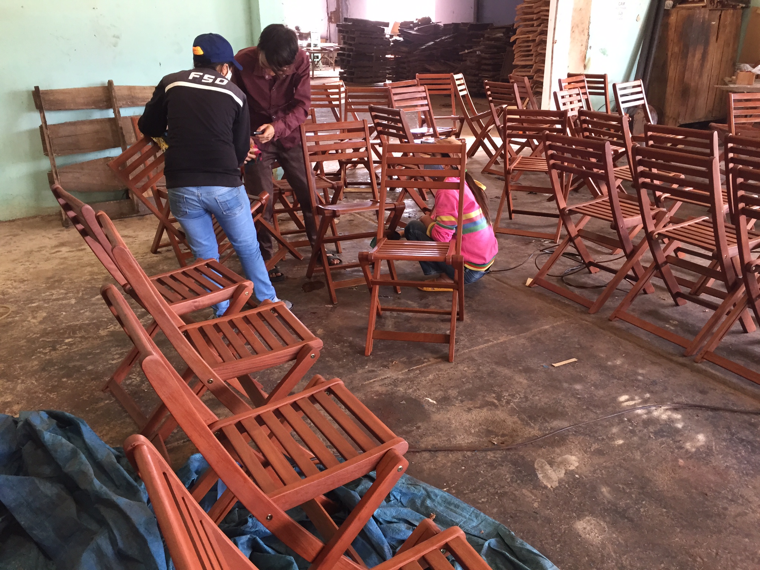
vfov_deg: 48.2
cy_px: 285
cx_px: 380
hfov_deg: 61.7
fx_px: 637
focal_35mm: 29
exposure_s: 1/30
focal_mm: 4.15
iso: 125
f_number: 2.2
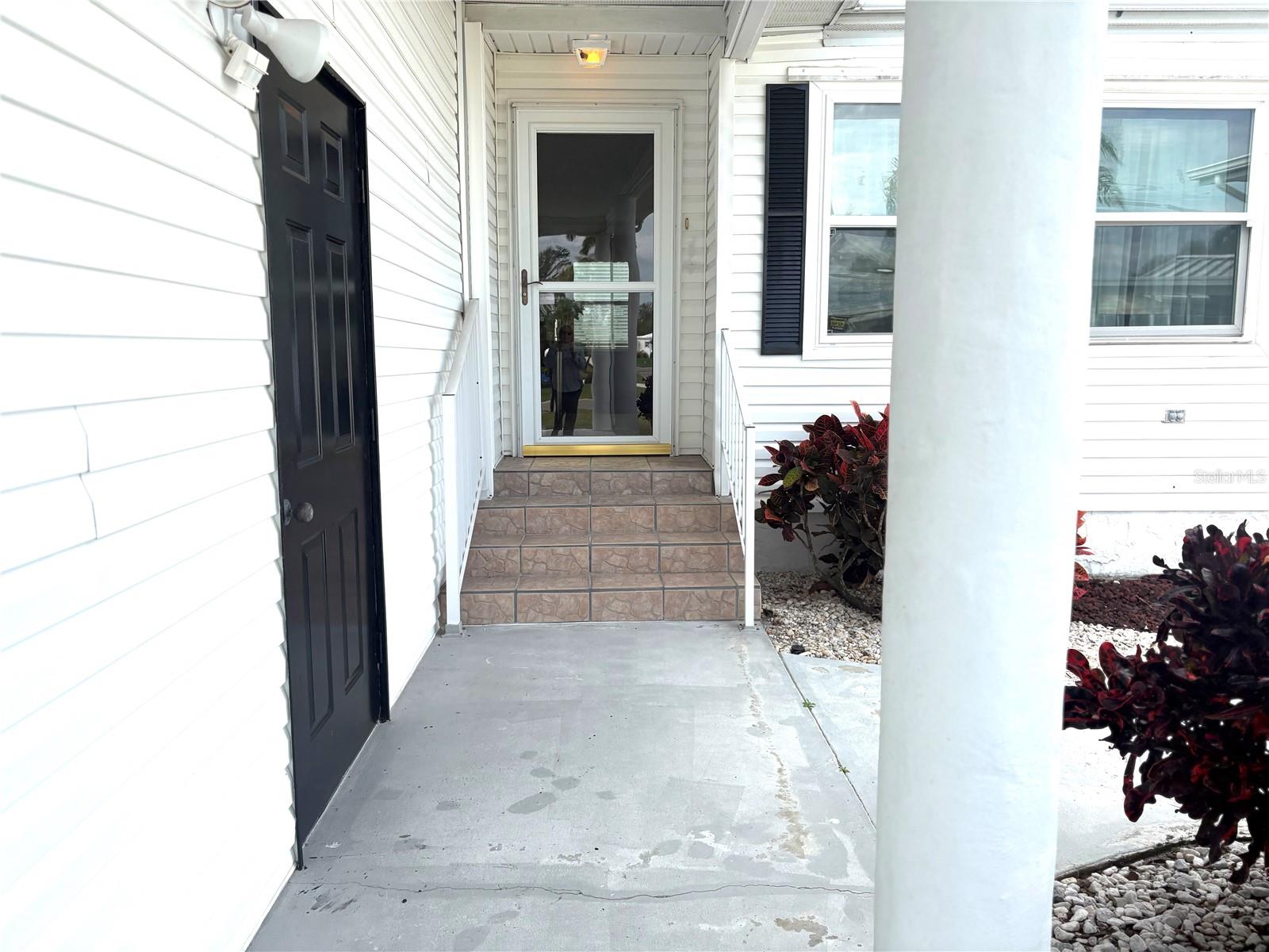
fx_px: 953
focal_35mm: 26
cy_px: 476
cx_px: 634
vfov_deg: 53.1
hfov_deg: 67.3
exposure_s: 1/1550
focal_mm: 5.96
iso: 50
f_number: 1.6
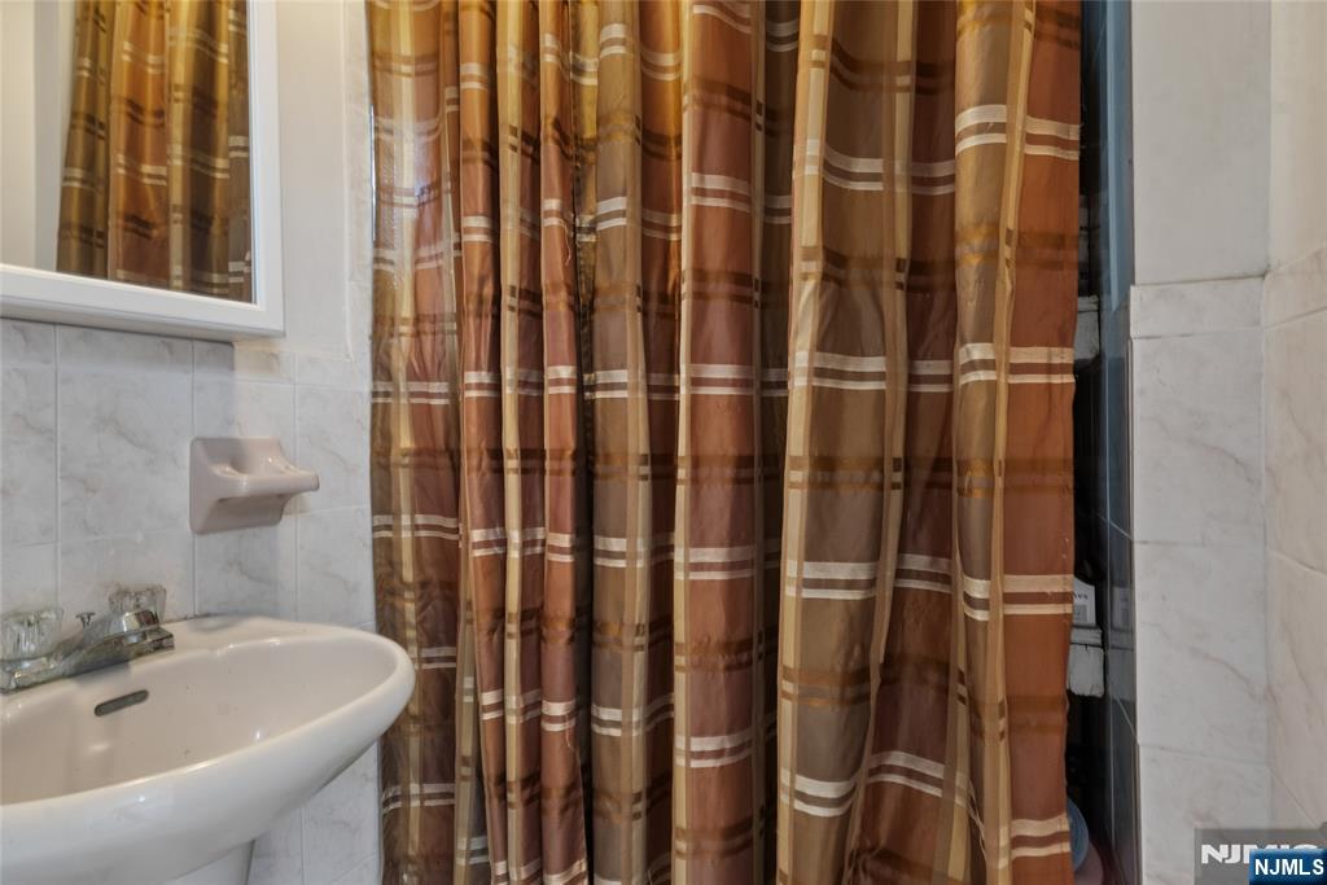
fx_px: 627
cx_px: 664
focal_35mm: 17
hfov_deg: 93.3
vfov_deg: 70.5
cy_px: 442
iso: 100
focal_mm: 17
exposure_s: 6
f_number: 8
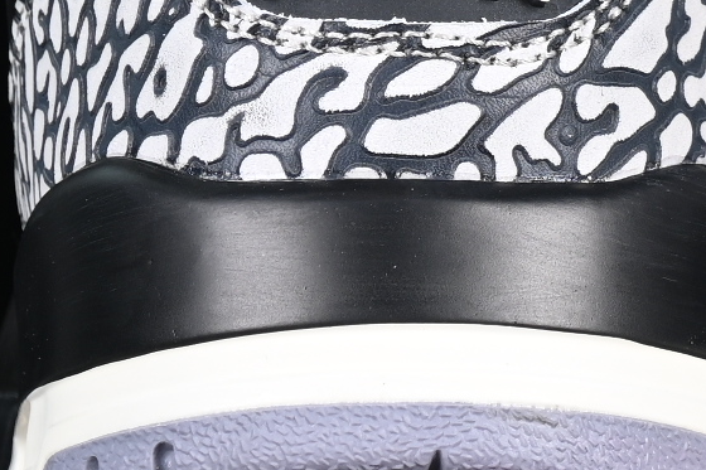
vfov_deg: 3.7
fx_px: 7312
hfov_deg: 5.5
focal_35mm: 373
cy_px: -161
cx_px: 864
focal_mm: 50
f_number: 6.3
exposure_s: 1/60
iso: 160
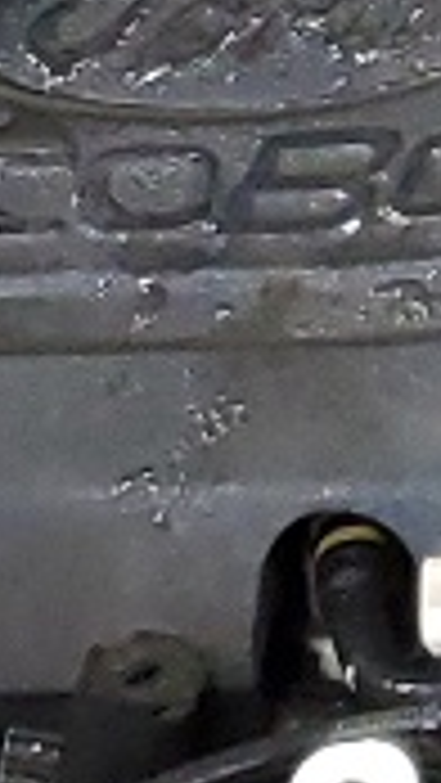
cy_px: -130
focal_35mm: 260
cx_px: 1260
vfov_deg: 8.2
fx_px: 5400
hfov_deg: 4.5
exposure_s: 1/60.2
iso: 184
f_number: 1.5
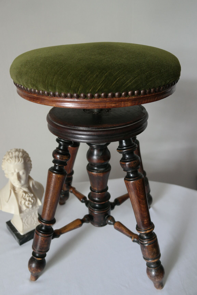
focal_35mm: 30
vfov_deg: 61.9
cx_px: 98
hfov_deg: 43.6
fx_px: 246
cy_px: 148
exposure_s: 1/40
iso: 800
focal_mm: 20
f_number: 3.5
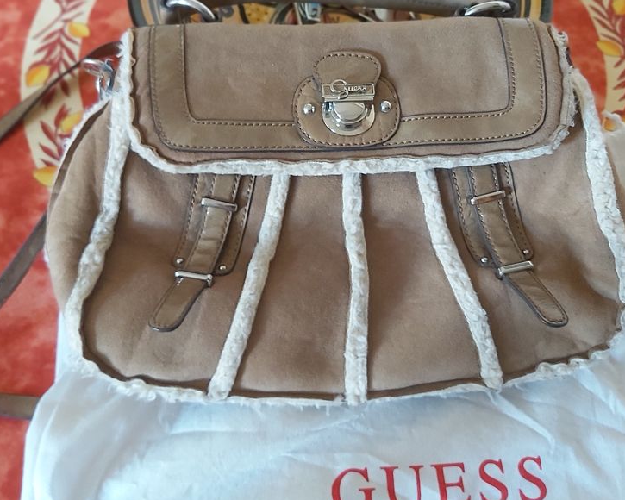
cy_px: 185
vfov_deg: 41.9
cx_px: 302
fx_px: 647
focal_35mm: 35
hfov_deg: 51.5
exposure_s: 1/25
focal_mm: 3.92
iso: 400
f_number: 1.7
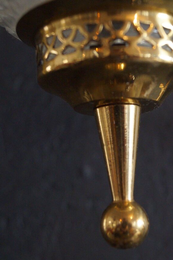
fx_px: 520
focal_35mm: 72
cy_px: 135
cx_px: 122
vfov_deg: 28.1
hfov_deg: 18.8
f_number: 4.5
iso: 1600
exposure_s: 1/60
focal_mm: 28
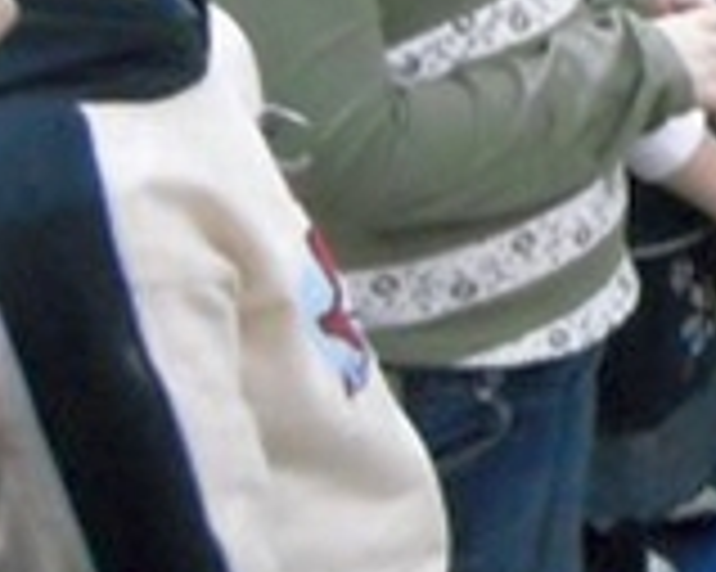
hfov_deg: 16.0
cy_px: -241
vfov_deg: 12.9
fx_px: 2414
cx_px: 932
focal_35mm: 114
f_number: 2.8
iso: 800
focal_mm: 5.7
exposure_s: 1/35
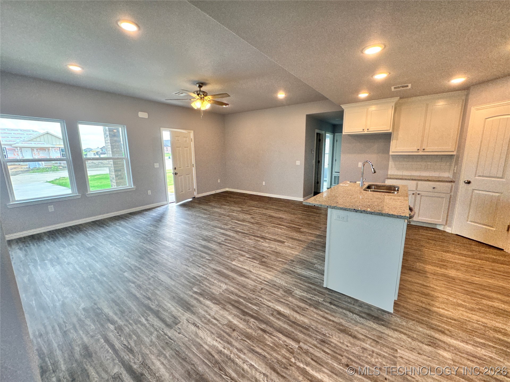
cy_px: 191
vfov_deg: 85.7
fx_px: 206
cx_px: 255
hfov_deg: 102.1
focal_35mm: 14
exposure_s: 1/120
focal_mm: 2.22
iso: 160
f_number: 2.2
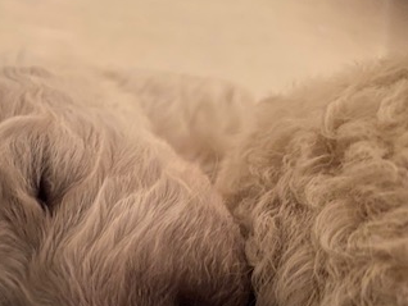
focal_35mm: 49
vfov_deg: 29.0
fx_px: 578
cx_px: 62
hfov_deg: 37.0
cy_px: 251
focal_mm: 4.25
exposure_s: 1/10
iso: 400
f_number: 1.8
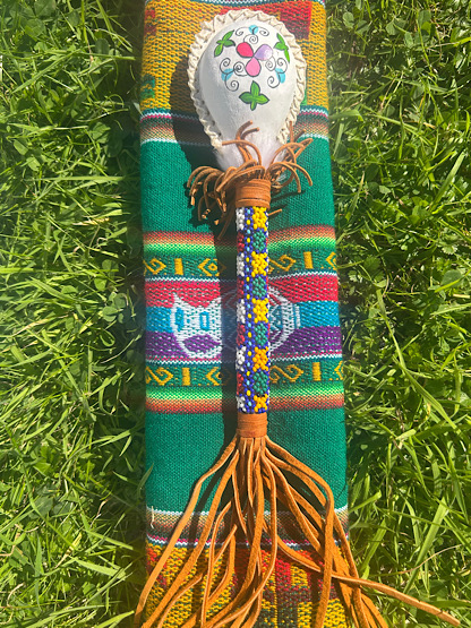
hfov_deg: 53.0
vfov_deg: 67.3
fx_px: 472
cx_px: 236
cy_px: 314
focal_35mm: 26
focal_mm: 5.7
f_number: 1.5
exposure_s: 1/2841
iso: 50
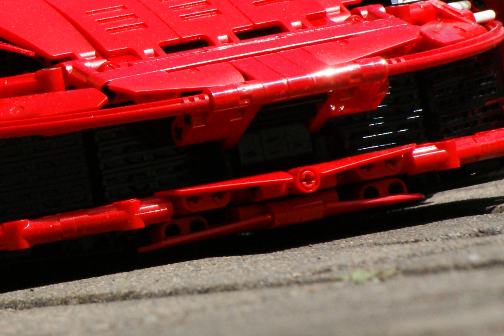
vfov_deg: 3.0
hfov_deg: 4.5
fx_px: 6381
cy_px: 96
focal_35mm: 456
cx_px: -175
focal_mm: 90
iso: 400
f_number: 11
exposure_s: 1/800
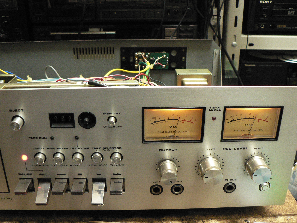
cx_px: 148
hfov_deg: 51.4
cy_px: 112
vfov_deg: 39.7
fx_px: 309
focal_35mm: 36
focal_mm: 6
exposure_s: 1/20
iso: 400
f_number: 2.8
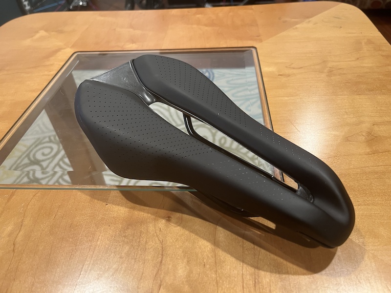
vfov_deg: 53.1
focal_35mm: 26
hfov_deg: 67.3
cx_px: 196
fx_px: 294
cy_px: 146
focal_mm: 5.1
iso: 500
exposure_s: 1/60
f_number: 1.6
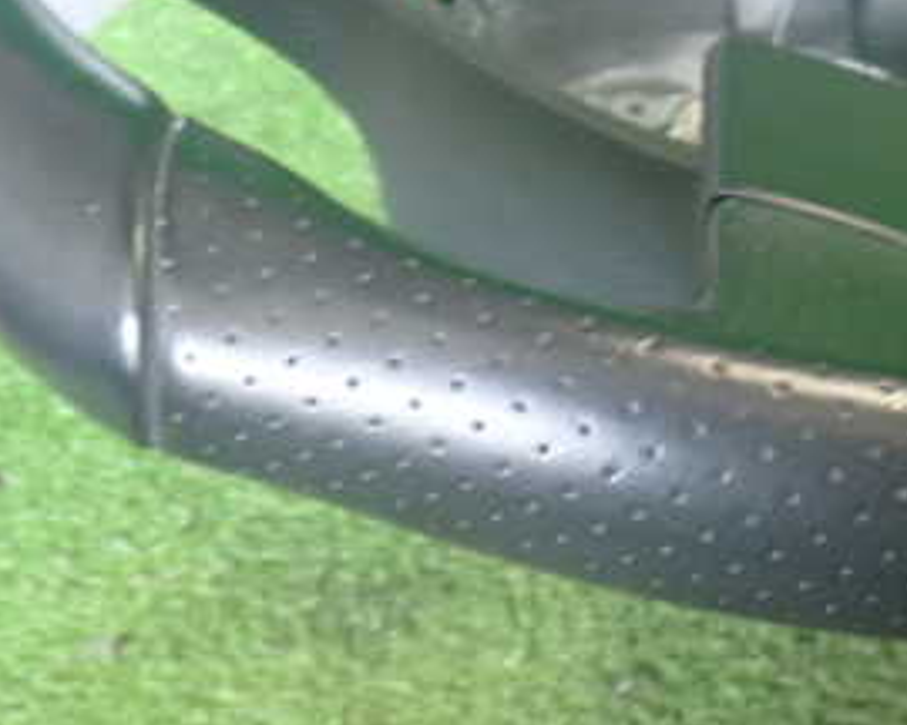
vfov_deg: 23.4
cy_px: 228
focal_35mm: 65
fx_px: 1745
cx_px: 759
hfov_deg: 28.4
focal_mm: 5.4
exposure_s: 1/30
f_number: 2.3
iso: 320
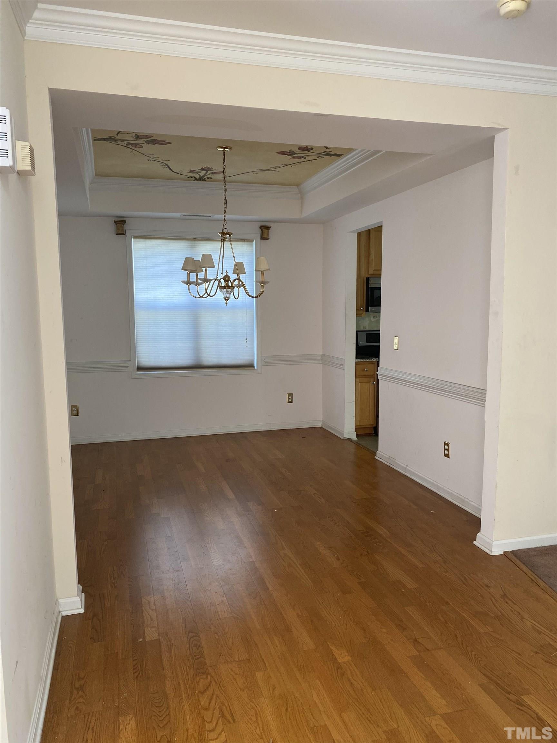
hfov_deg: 53.1
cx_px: 278
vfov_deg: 67.3
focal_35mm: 26
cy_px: 372
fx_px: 558
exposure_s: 1/109
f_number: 1.8
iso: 125
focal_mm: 4.25
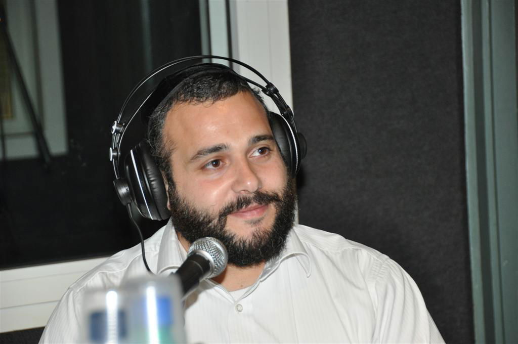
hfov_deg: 13.1
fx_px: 2263
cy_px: 172
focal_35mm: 158
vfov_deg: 8.7
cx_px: 259
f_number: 5.3
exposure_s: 1/60
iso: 800
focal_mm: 105
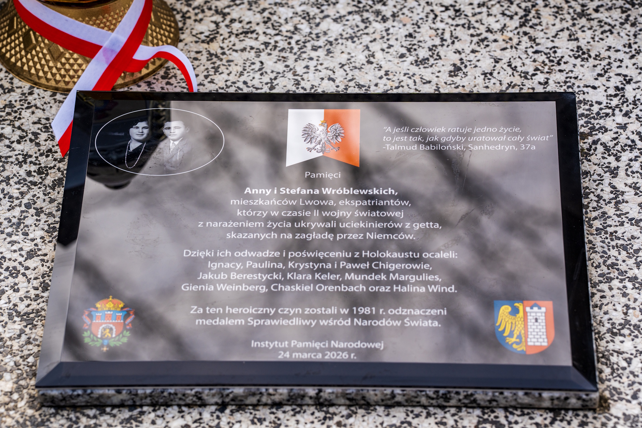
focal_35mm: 126
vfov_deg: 10.8
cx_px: 321
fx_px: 2256
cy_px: 214
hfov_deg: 16.2
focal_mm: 126.5
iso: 160
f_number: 7.1
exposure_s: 1/250
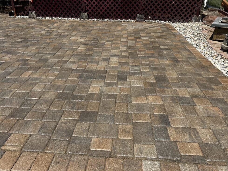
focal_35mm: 26
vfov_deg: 53.1
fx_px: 171
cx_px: 114
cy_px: 86
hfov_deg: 67.3
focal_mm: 5.7
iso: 50
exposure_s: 1/4274
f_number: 1.5
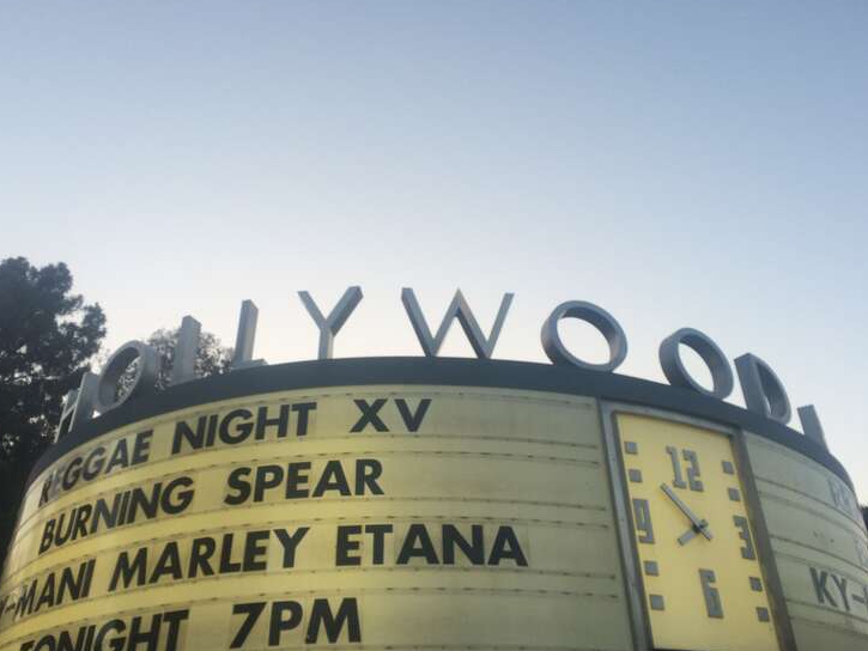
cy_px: 342
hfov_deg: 56.8
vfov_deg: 44.2
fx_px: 803
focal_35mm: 32
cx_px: 423
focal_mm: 4.15
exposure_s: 1/293
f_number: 2.2
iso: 32
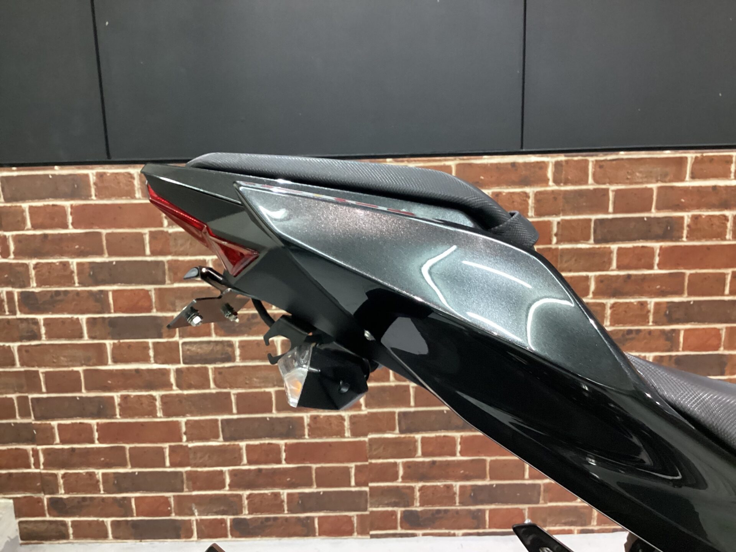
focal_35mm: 31
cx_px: 368
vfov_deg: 45.4
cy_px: 276
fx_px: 659
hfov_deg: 58.4
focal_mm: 3.3
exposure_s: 1/40
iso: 320
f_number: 2.4
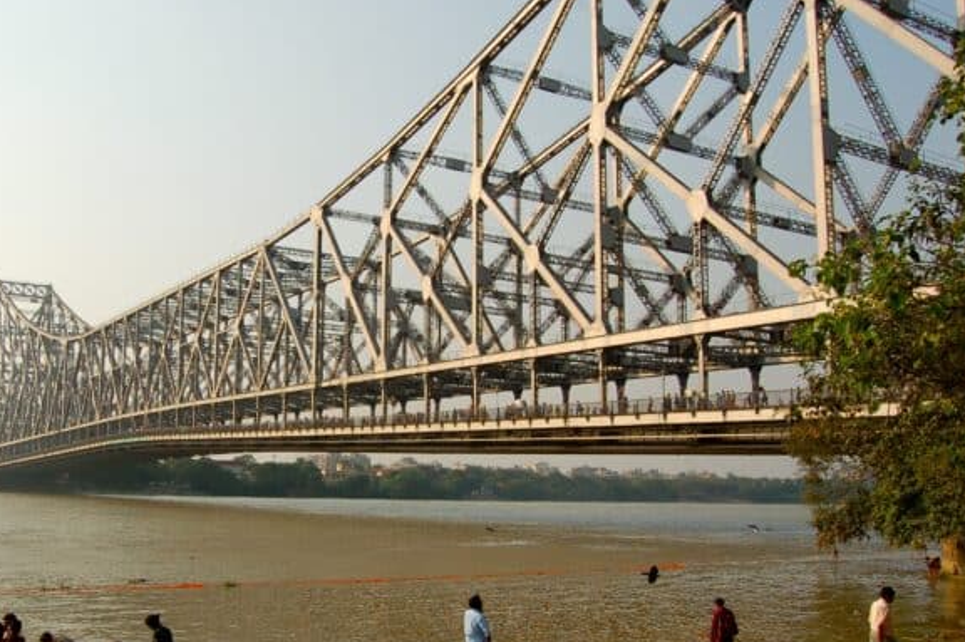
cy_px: 360
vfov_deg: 36.8
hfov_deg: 52.3
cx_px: 337
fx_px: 964
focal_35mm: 36
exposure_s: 1/320
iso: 200
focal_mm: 18
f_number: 10
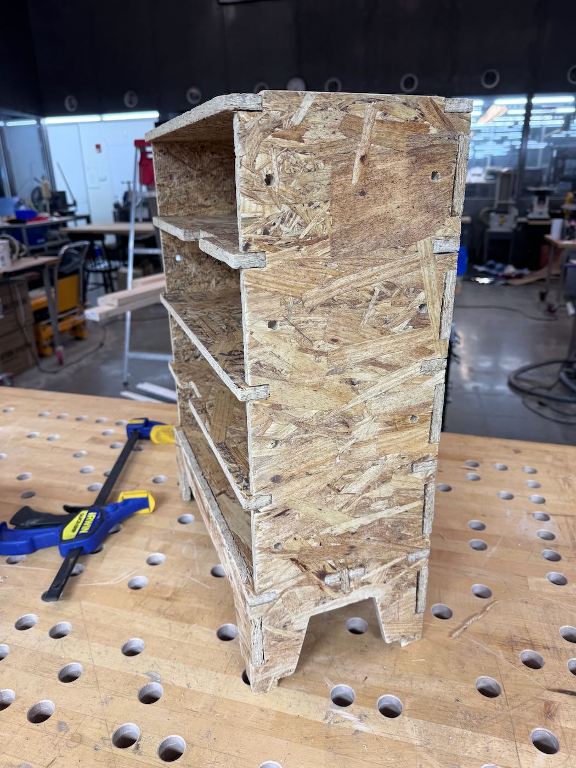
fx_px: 532
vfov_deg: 71.6
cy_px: 384
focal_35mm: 24
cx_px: 288
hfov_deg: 56.8
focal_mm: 6.76
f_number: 1.78
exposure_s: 1/120
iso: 80
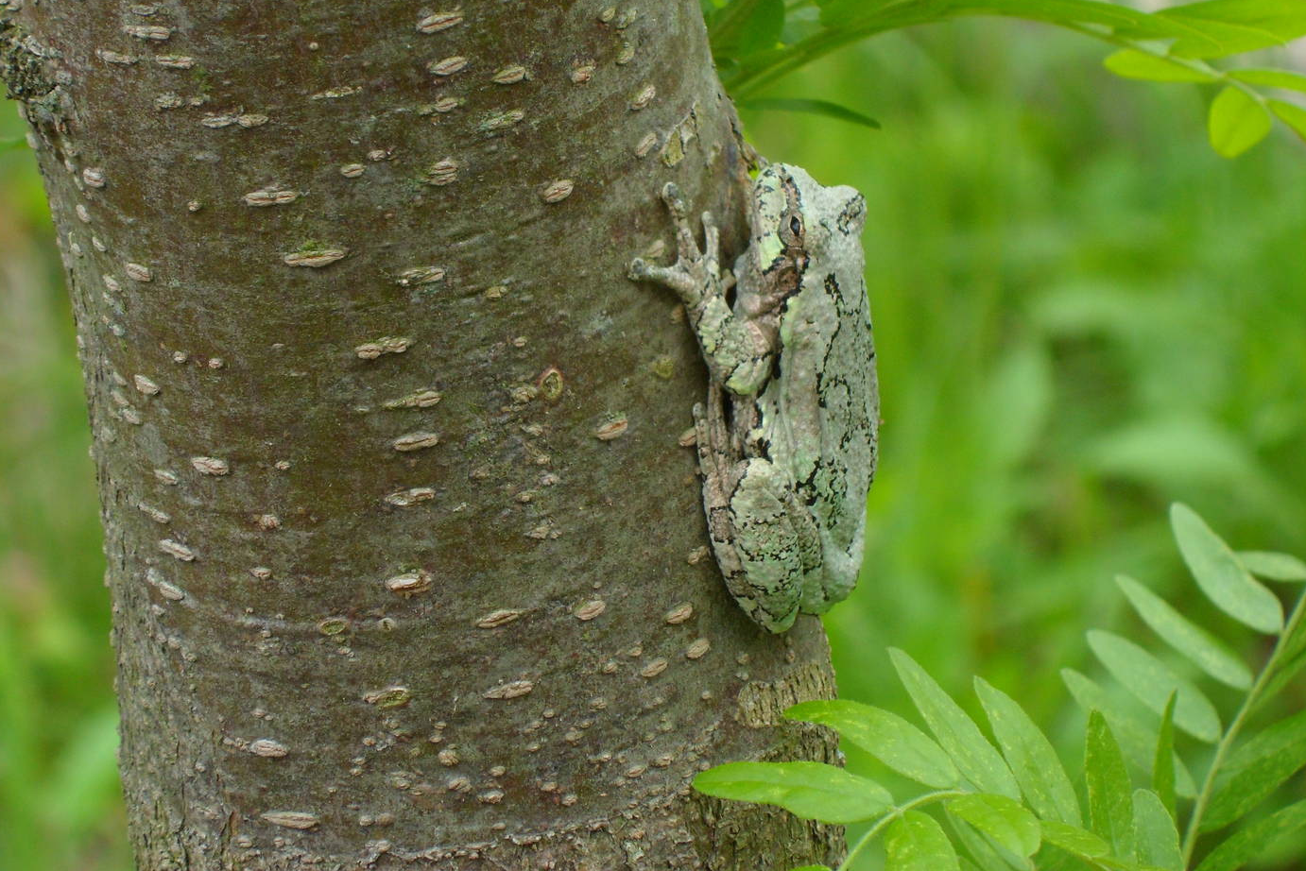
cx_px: 658
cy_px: 305
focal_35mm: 325
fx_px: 11792
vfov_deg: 4.2
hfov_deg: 6.3
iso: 80
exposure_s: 1/60
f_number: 5.9
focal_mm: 46.8
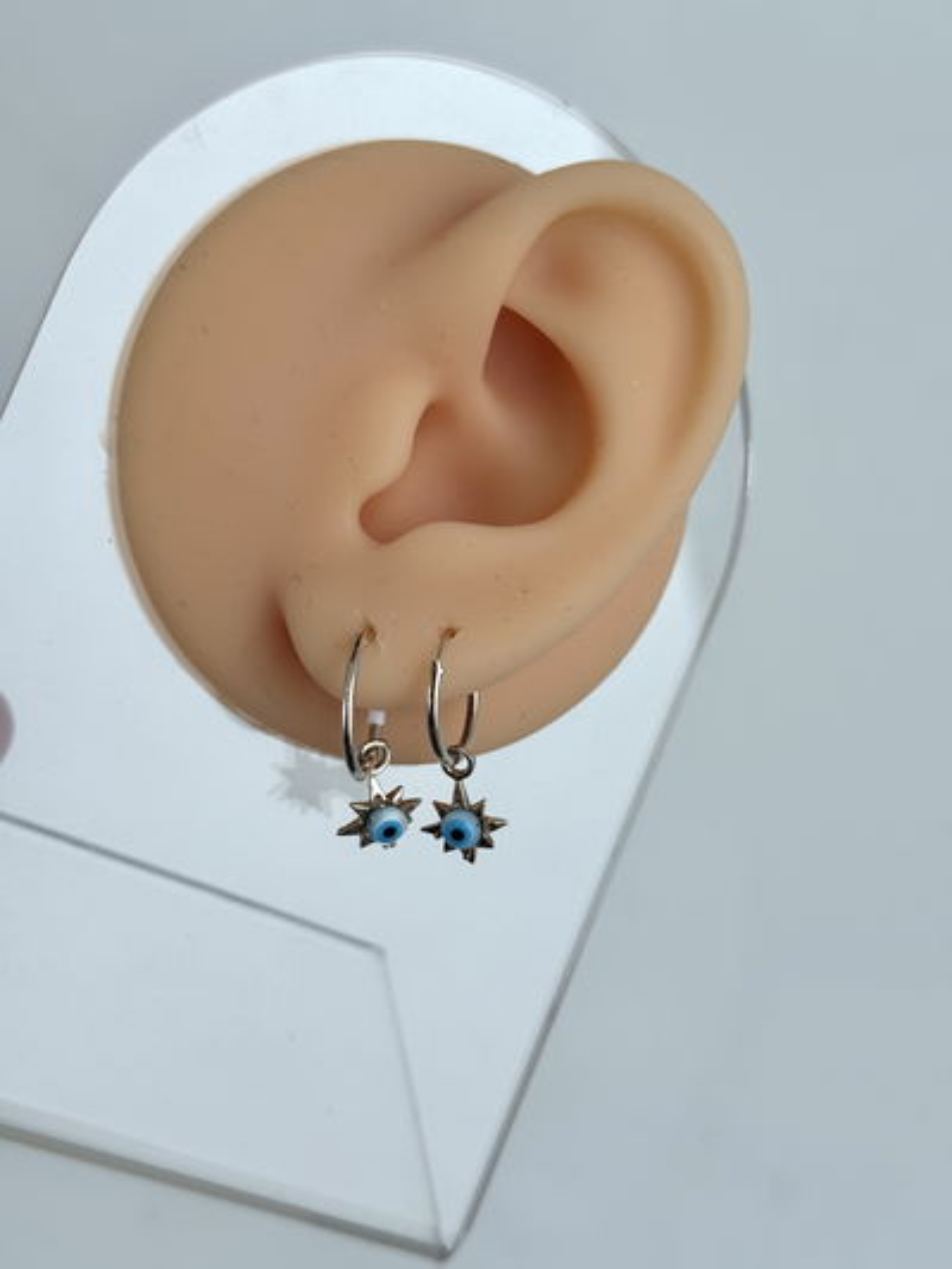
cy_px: 634
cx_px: 476
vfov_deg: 39.6
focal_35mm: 48
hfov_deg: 30.3
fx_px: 1759
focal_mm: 6.76
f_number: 1.78
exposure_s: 1/197
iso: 50
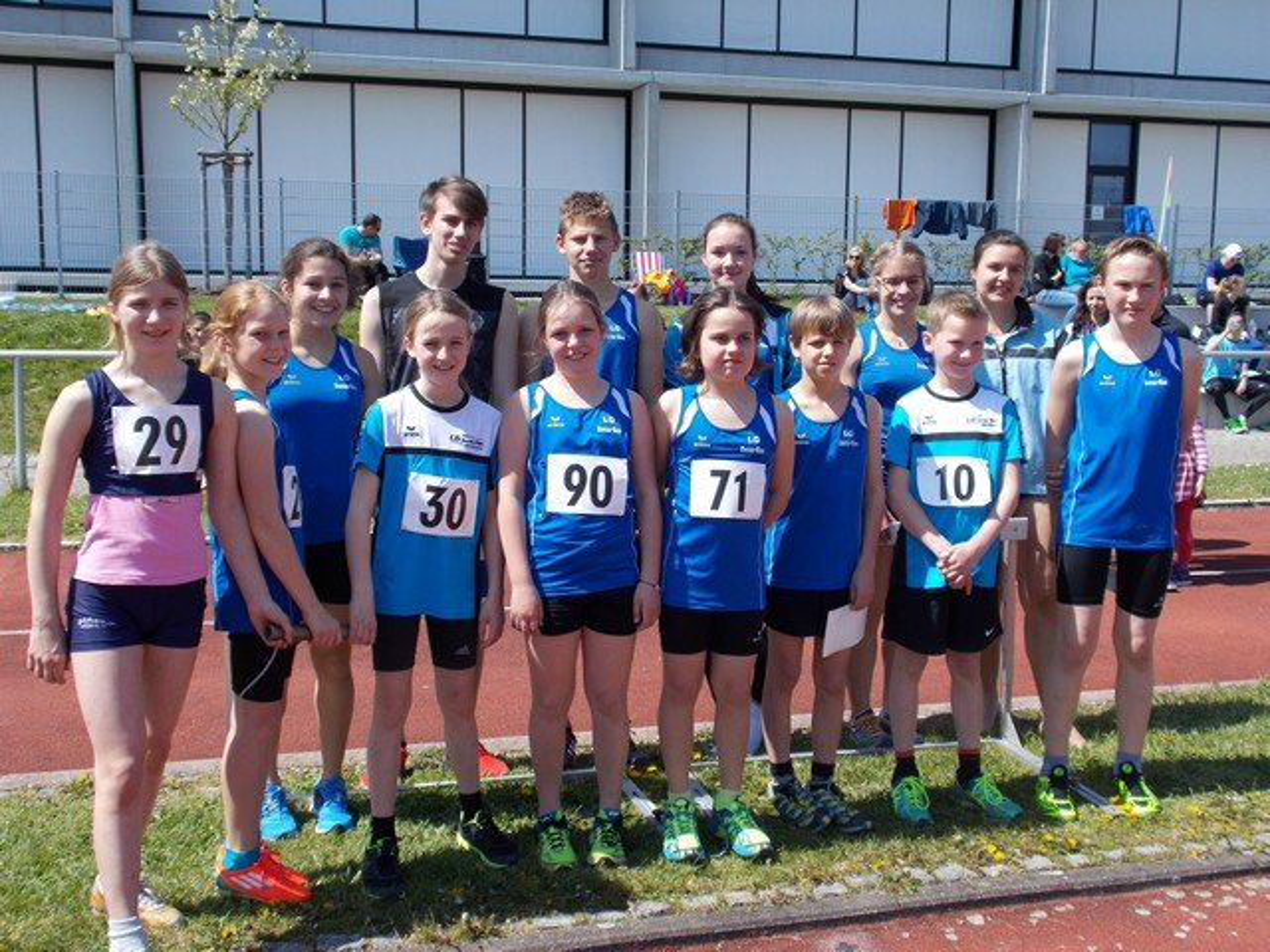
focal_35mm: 39
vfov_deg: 36.8
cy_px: 476
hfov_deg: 47.9
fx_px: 1431
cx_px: 635
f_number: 3.9
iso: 80
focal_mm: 6.9
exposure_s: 1/500
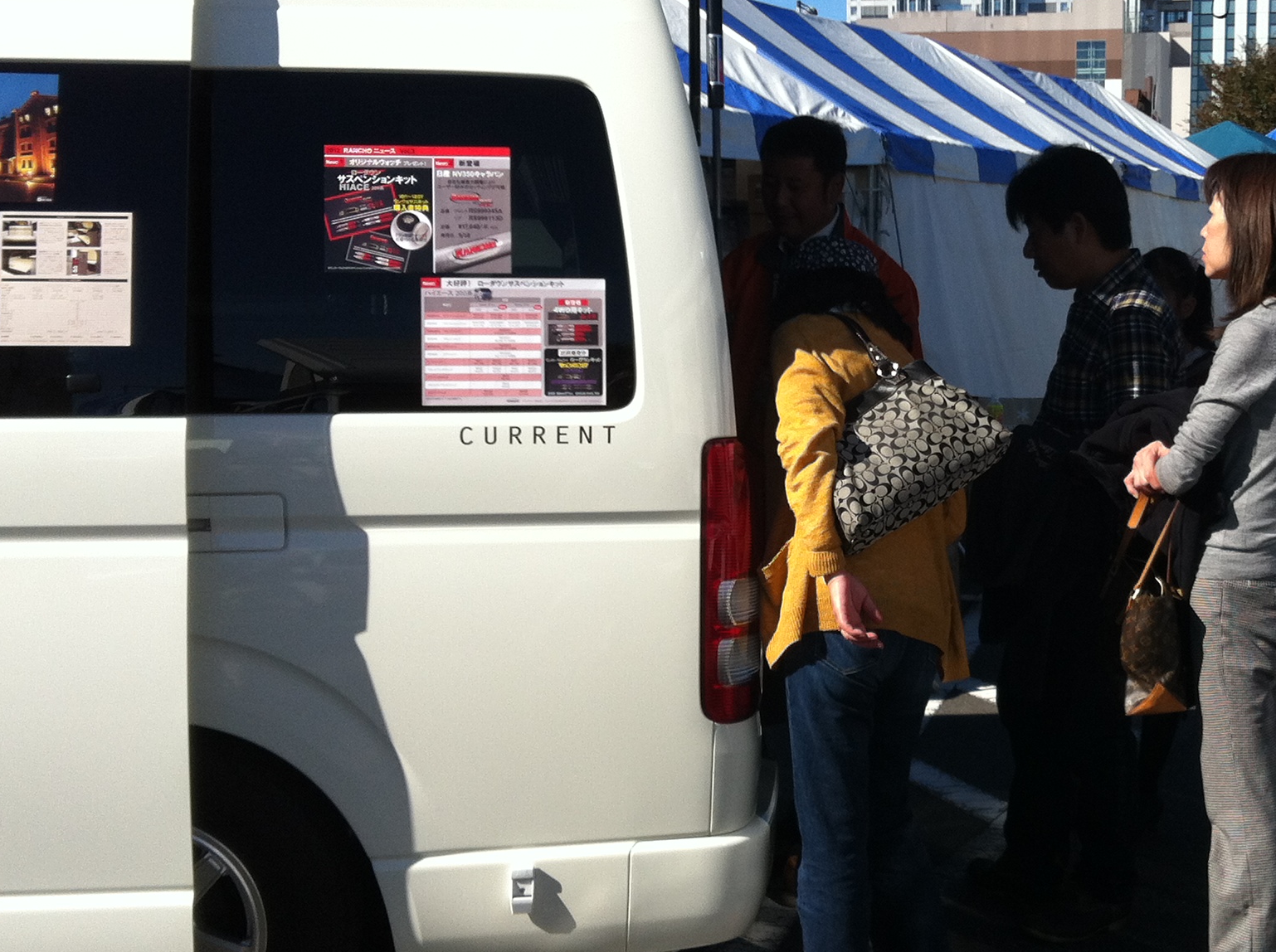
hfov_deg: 32.4
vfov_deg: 24.7
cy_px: 465
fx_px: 2171
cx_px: 893
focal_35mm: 59
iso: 80
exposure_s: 1/1312
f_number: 2.8
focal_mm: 3.85
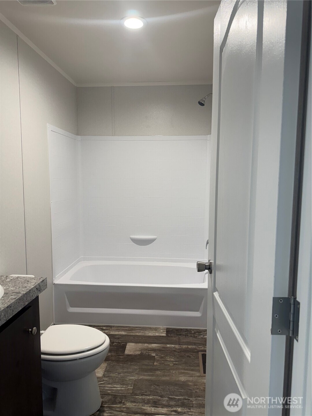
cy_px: 208
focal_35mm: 24
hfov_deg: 56.8
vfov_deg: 71.6
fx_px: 288
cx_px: 156
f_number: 1.78
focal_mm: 6.76
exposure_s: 1/120
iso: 160
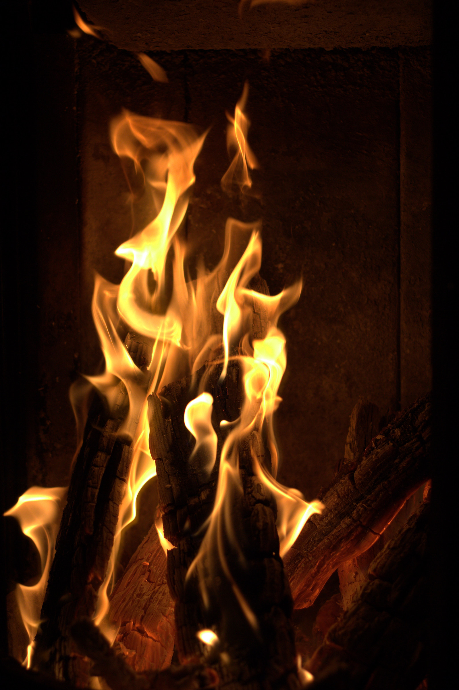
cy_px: 345
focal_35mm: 78
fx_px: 1493
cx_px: 230
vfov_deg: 26.0
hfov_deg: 17.5
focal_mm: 50
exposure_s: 1/800
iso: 400
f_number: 2.5
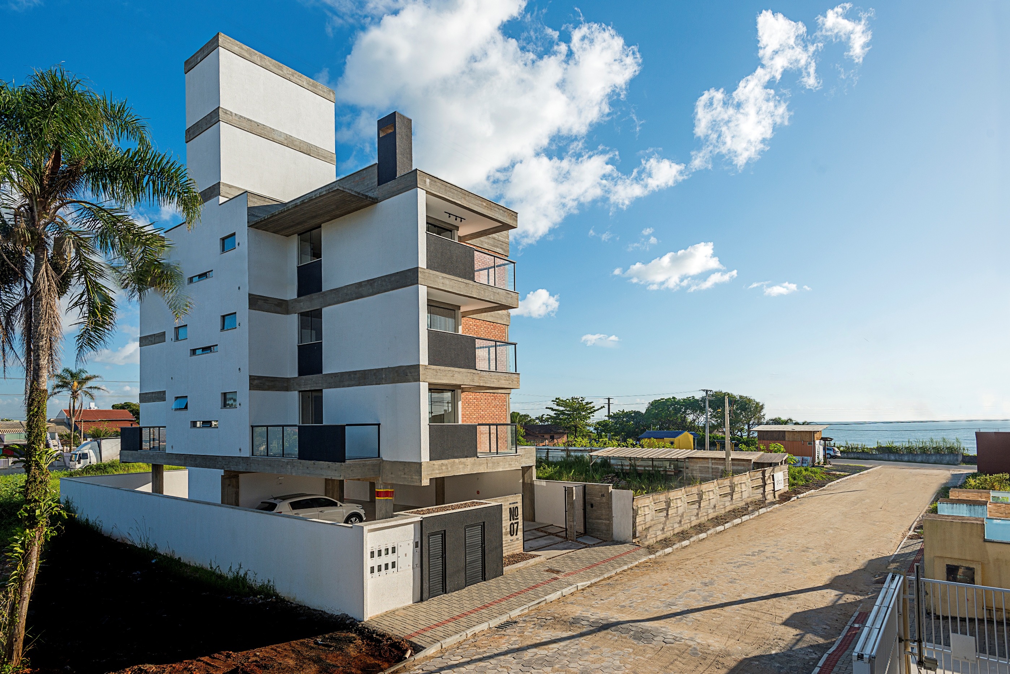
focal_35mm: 20
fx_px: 561
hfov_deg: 84.0
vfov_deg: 62.0
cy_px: 337
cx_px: 505
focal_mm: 20
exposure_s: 1/160
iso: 200
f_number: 8
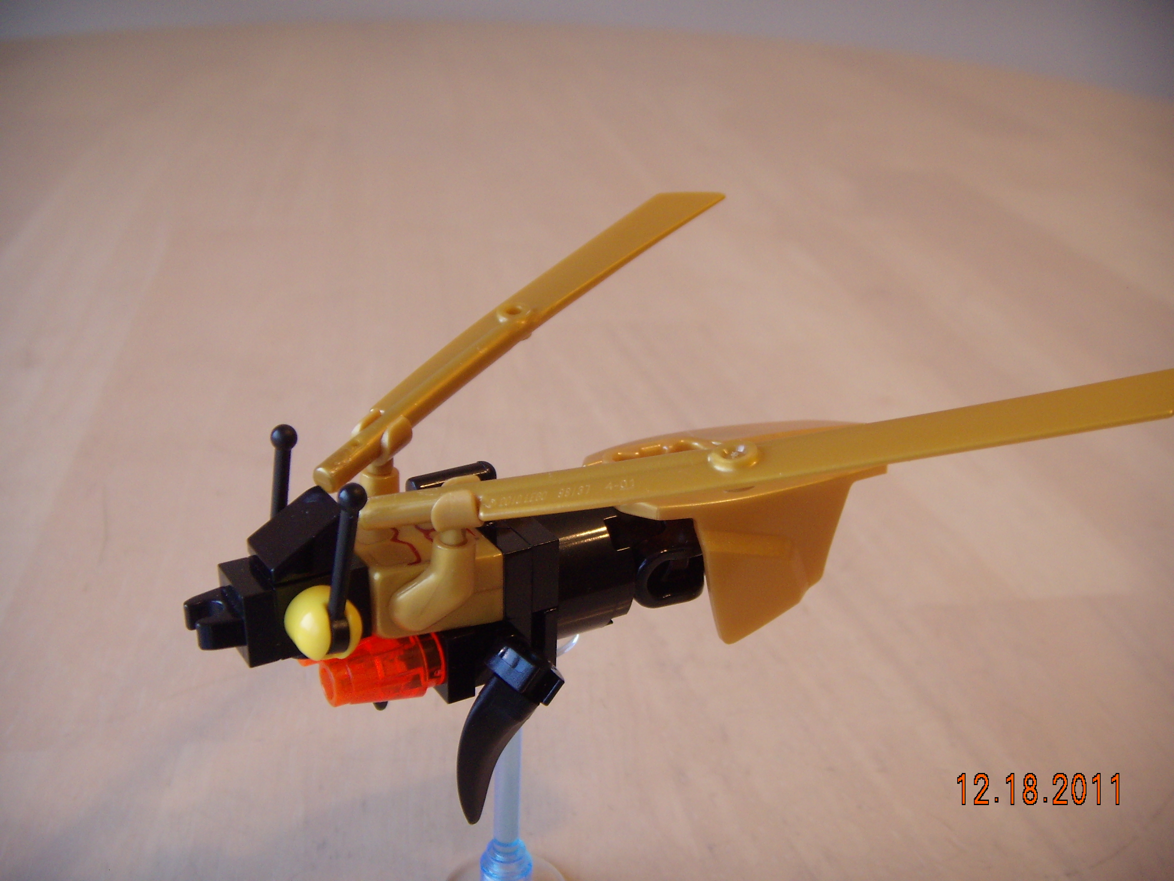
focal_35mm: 38
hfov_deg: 49.0
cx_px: 587
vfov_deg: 37.7
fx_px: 1289
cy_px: 440
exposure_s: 1/22.9
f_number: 3.5
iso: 100
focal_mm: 6.4
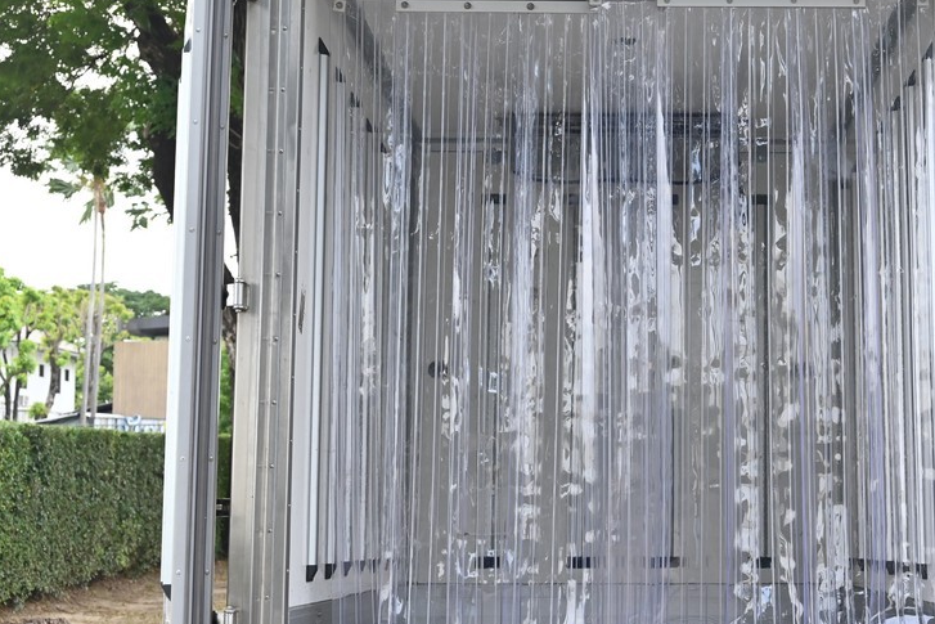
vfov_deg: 21.9
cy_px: 313
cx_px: 634
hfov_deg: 32.1
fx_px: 1610
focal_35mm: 62
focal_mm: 41
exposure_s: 1/350
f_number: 5.6
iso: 560
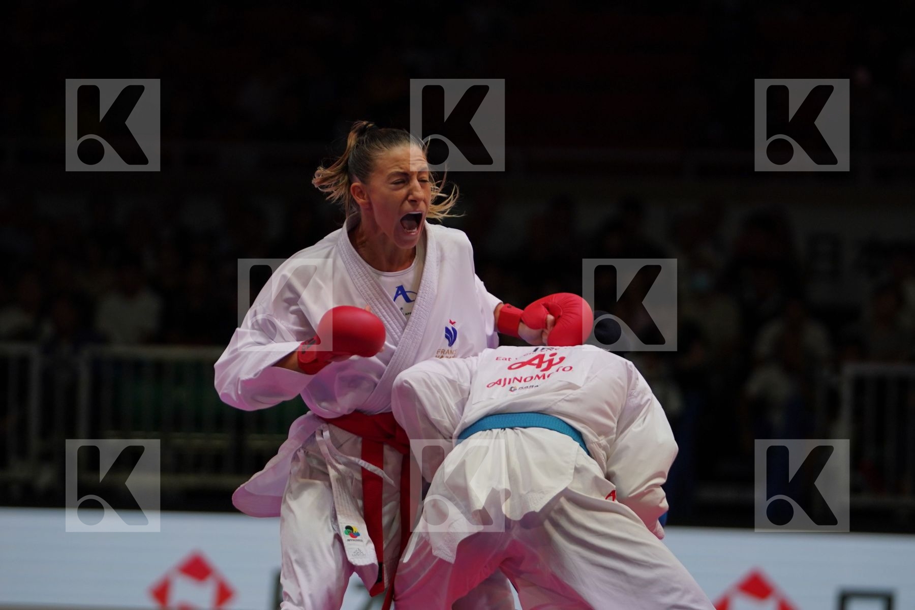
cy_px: 305
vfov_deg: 6.8
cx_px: 458
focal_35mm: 201
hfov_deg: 10.2
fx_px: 5108
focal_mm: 134
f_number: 2.8
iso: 500
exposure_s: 1/1000
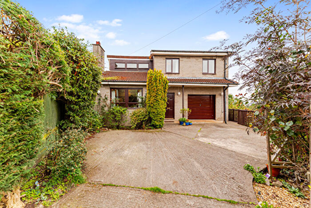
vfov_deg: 81.3
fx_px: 121
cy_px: 104
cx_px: 156
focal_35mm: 14
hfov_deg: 104.2
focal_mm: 14
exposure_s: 1/60
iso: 100
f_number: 4
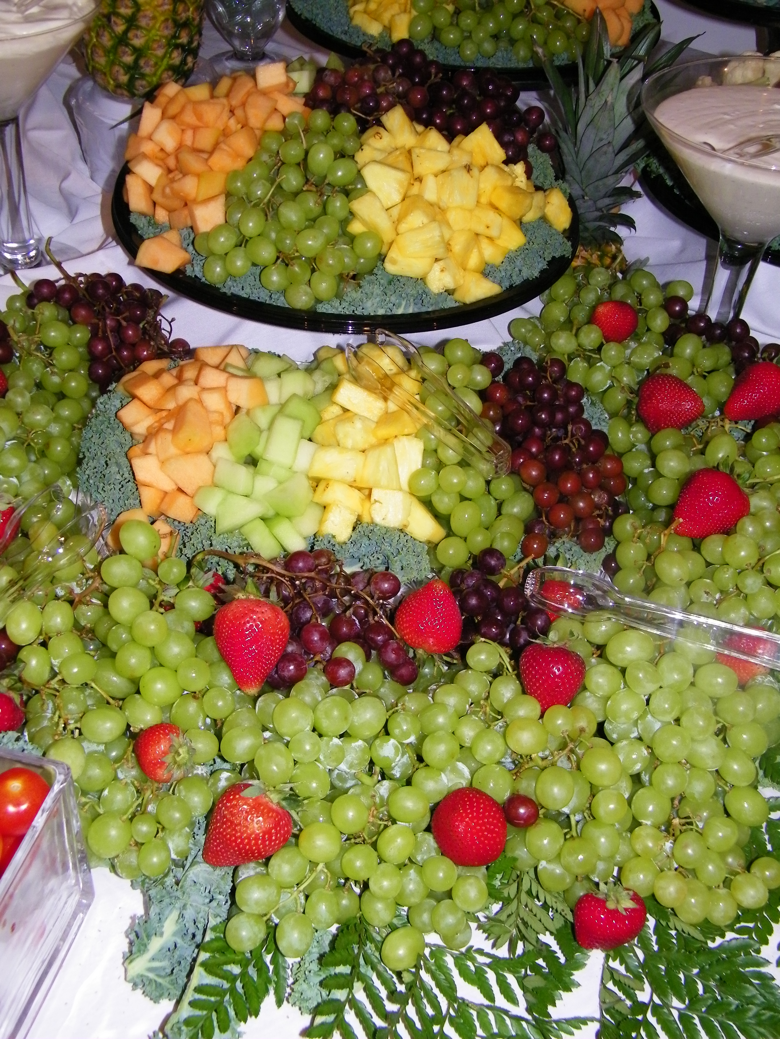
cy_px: 520
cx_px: 390
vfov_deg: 52.6
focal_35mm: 35
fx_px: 1052
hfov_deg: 40.7
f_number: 3.7
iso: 200
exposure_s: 1/30
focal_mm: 6.3
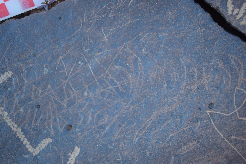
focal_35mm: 45
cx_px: 123
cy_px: 82
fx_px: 307
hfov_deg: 43.6
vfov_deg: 29.9
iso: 200
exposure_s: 1/125
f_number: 4.2
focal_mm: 30
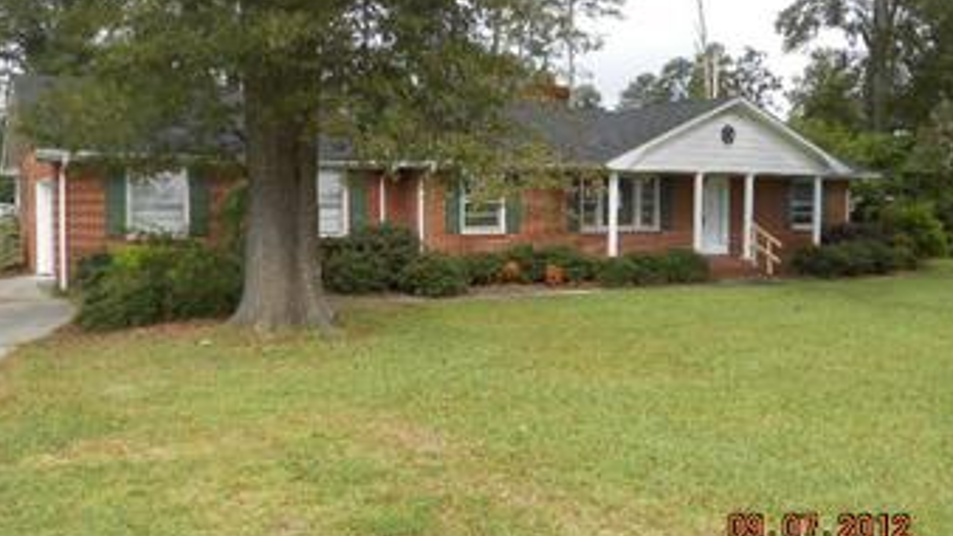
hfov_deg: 52.8
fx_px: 960
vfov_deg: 31.2
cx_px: 479
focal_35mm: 38
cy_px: 240
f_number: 3.9
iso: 80
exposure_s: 1/200
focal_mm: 6
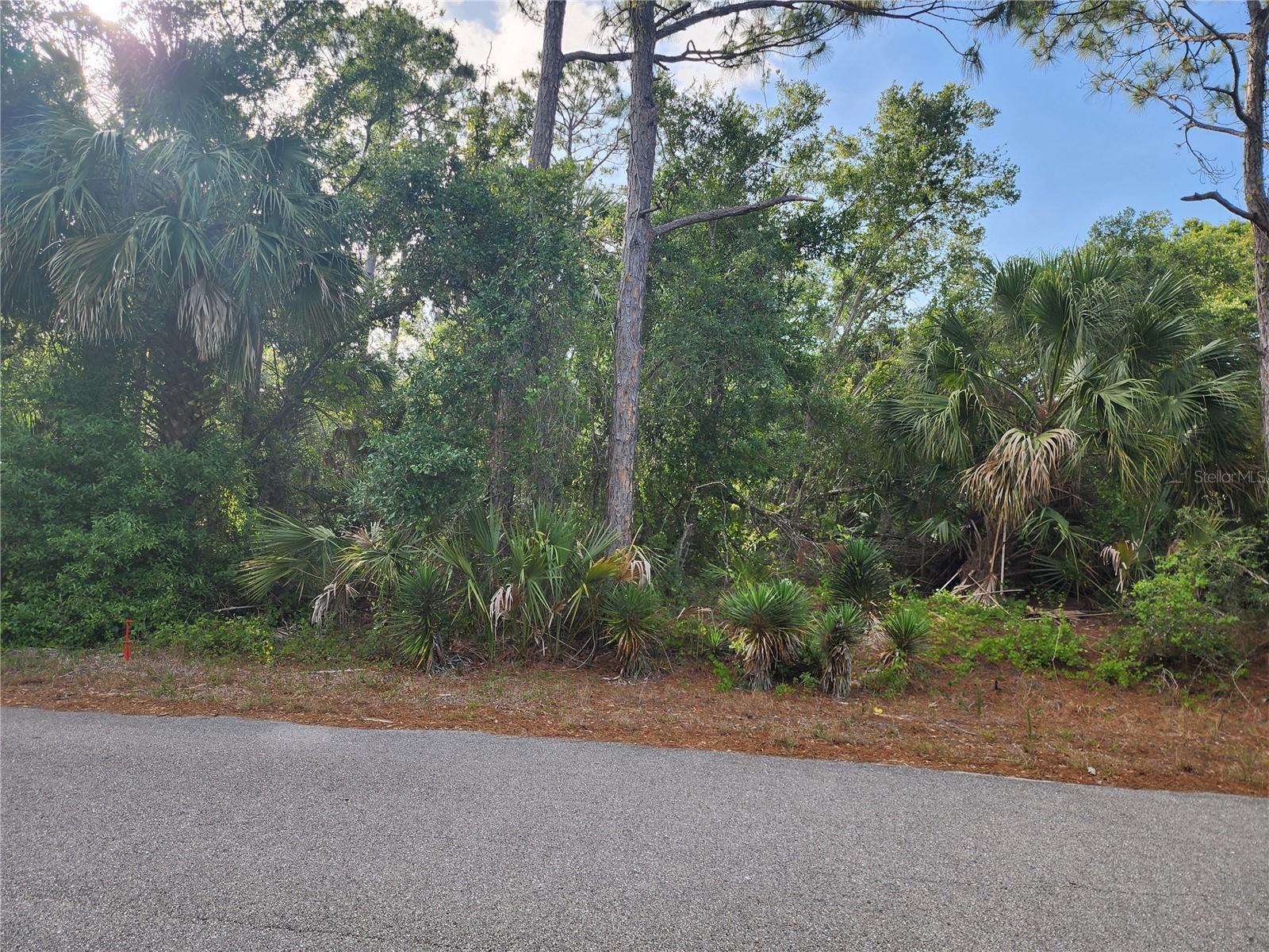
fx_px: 843
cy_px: 476
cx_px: 634
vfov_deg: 58.9
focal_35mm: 23
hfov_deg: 73.9
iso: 12
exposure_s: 1/300
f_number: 1.8
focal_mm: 6.4
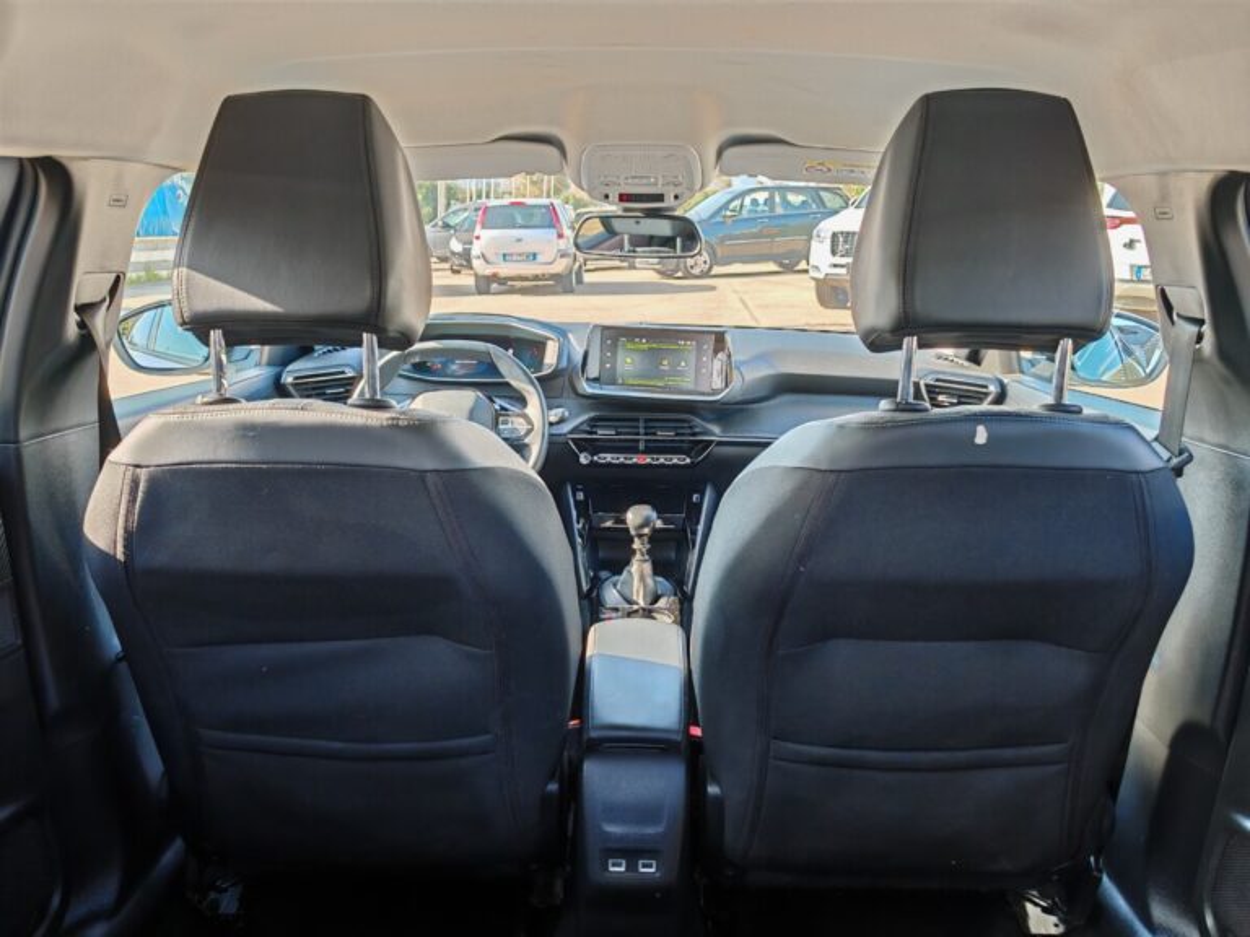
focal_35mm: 27
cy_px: 468
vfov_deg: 51.4
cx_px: 625
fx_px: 975
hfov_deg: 65.3
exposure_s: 1/100
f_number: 2
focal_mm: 6.83
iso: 160
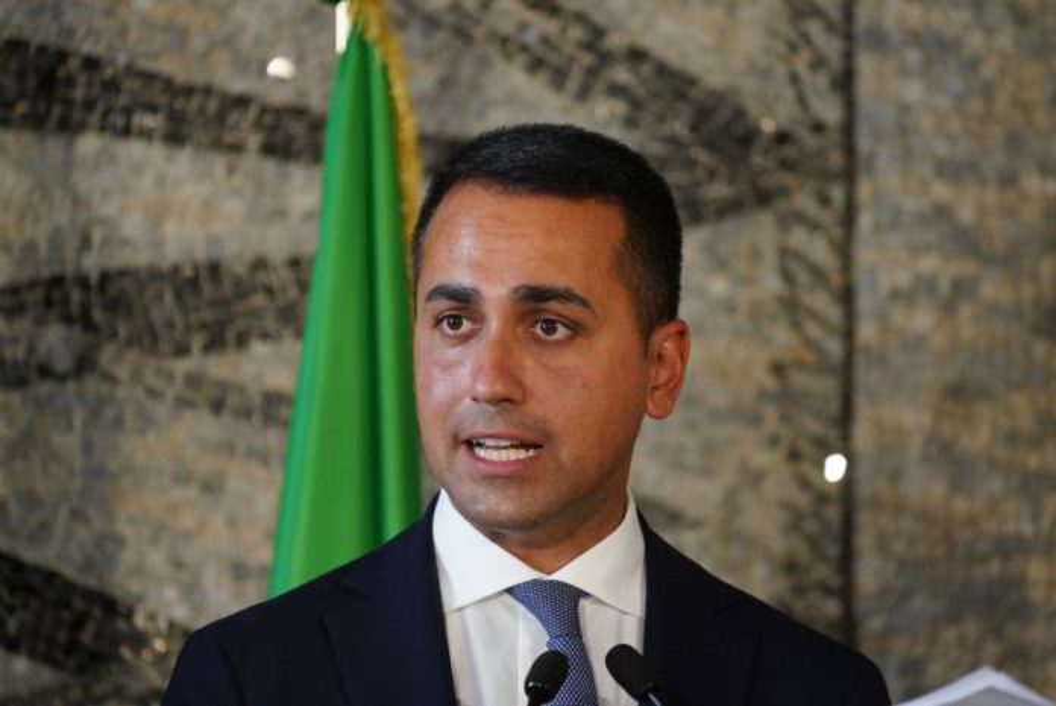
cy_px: 353
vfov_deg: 3.7
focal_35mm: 370
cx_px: 528
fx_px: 10860
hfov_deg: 5.6
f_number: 5.6
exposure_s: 1/250
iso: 4000
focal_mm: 370
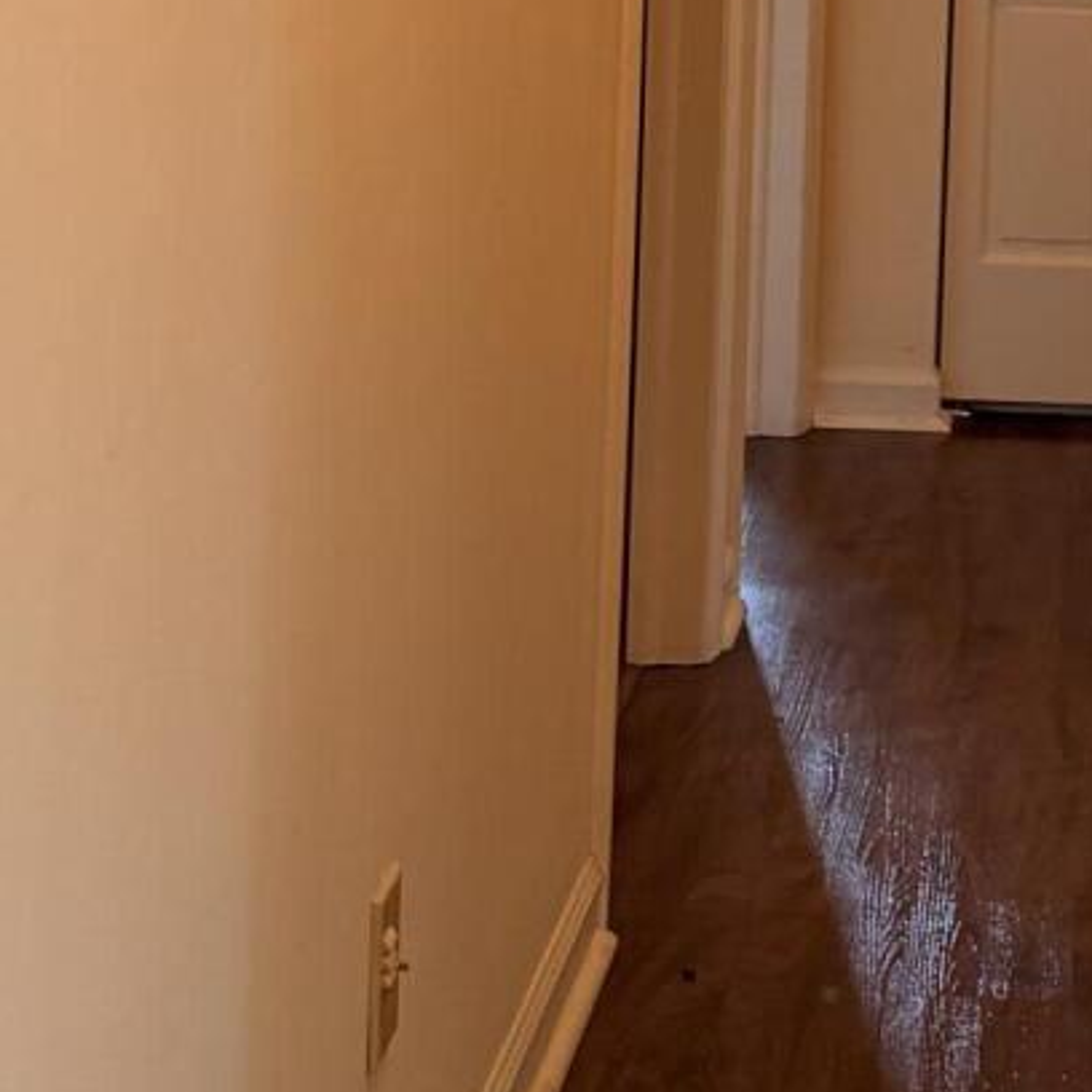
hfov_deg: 16.3
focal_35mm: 104
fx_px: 3712
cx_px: 1186
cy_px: -193
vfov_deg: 16.1
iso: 200
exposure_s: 1/60
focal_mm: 6.76
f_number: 1.78
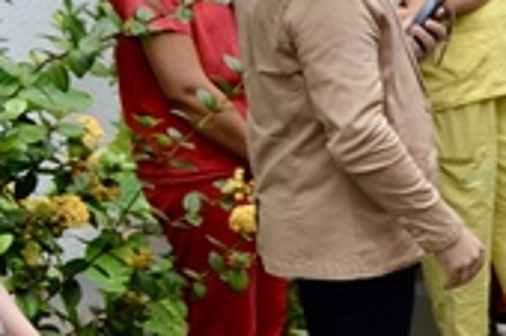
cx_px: 1149
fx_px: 1980
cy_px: 155
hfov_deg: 12.1
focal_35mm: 141
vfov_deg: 9.7
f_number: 5.6
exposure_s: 1/60
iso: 100
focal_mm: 20
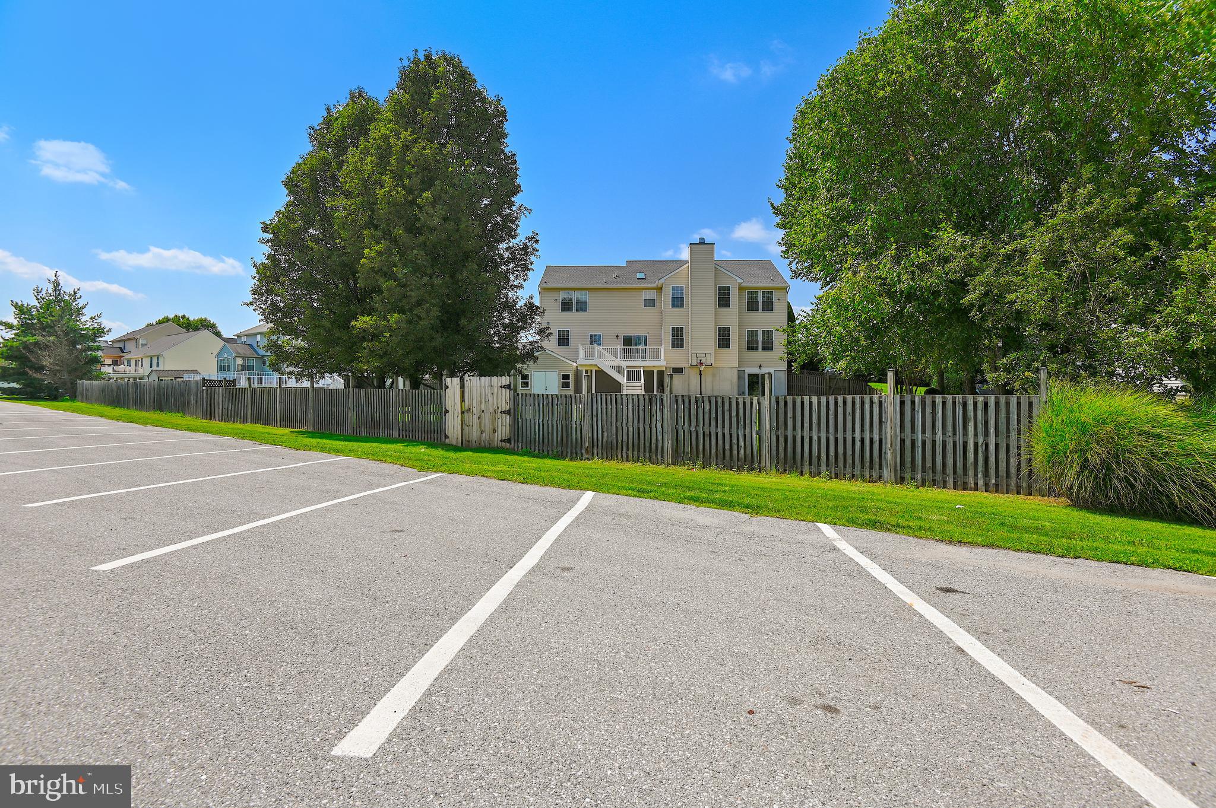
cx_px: 608
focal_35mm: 16
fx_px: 540
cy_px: 404
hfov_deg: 96.8
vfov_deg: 73.7
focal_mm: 16
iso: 100
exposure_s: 1/500
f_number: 8
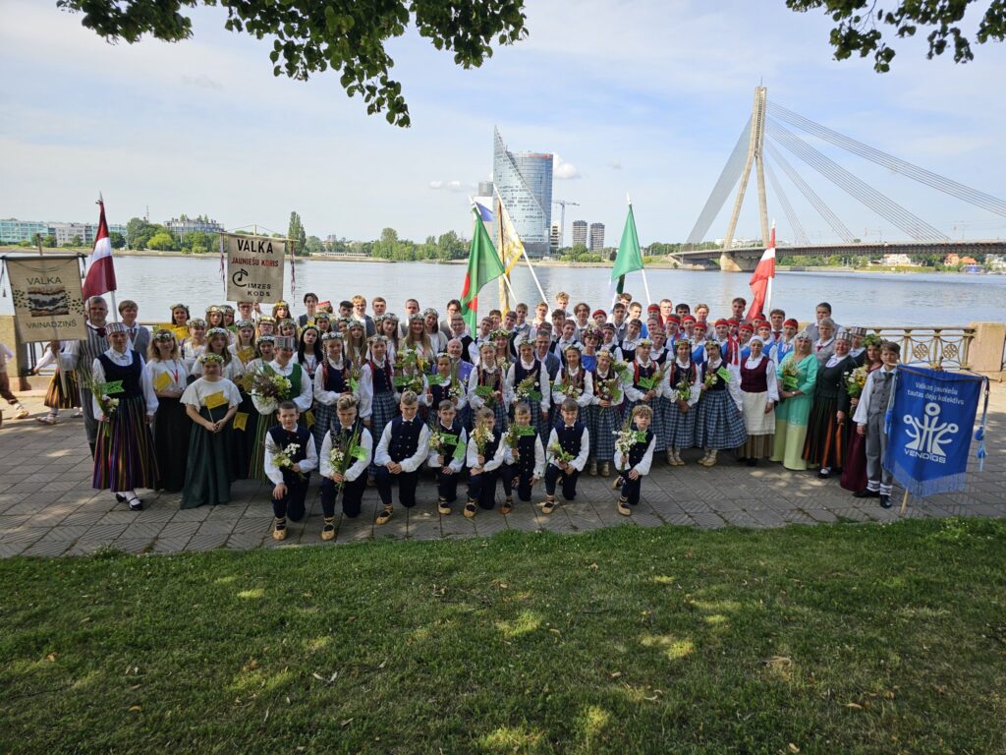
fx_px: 668
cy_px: 378
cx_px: 503
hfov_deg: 73.9
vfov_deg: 58.9
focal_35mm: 23
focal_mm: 6.3
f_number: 1.7
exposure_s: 1/430
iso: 10
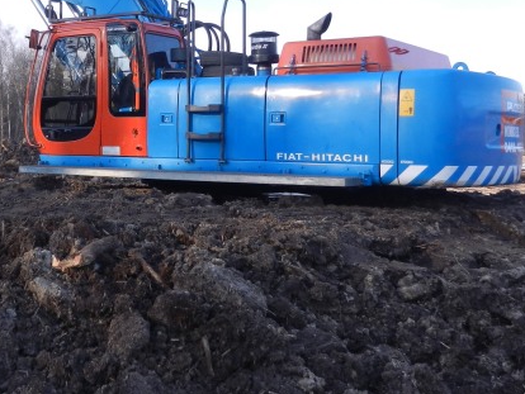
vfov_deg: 26.0
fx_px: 850
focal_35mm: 56
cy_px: 141
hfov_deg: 33.5
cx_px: 115
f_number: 3.6
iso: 160
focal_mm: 5.1
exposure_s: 1/400
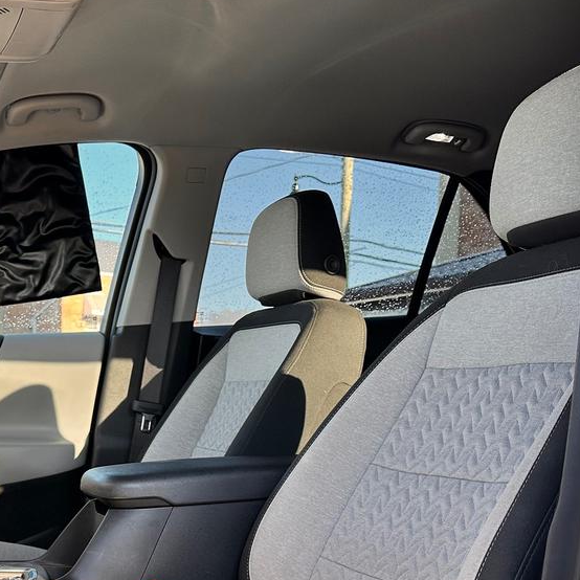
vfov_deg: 33.4
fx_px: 929
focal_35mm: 49
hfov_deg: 33.6
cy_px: 488
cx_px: 114
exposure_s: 1/501
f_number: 1.78
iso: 80
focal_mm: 6.86
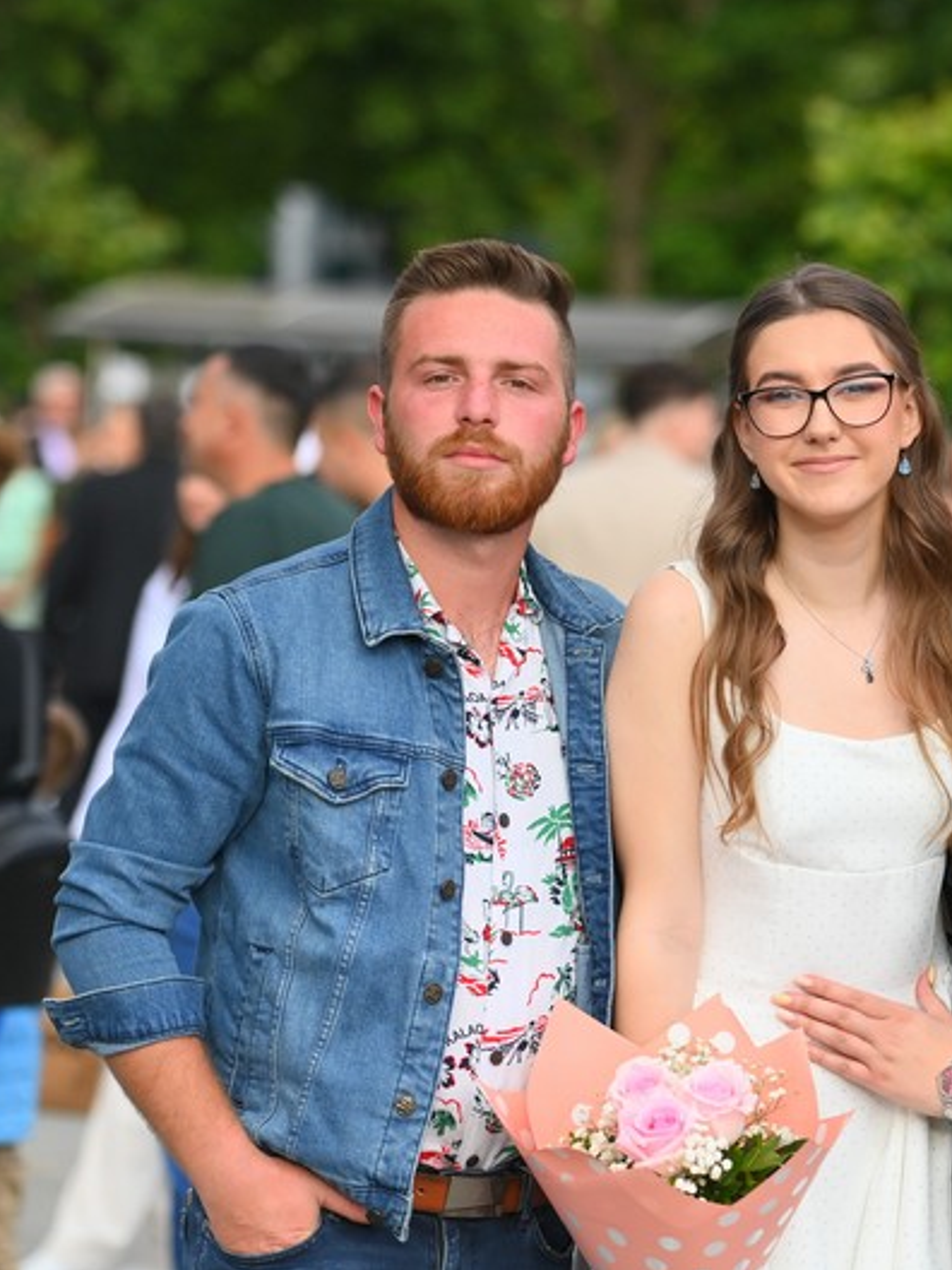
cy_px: 634
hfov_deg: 9.7
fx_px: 5610
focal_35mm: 153
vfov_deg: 12.9
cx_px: 731
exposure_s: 1/6400
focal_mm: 105
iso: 1000
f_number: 2.8
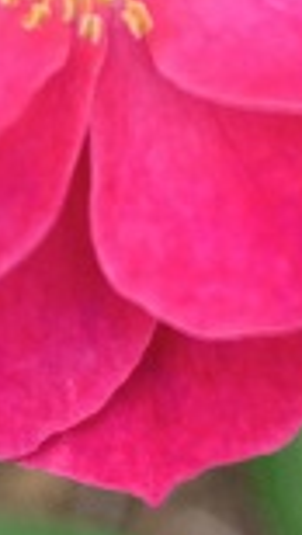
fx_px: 2086
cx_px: 174
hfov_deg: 8.3
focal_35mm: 147
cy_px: -240
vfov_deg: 13.8
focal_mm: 4.25
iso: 25
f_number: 1.8
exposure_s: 1/408
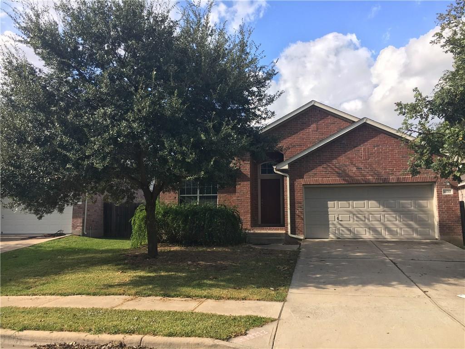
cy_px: 174
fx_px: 390
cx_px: 232
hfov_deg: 61.7
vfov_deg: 48.2
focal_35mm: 29
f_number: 2.2
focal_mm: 4.15
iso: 25
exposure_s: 1/845
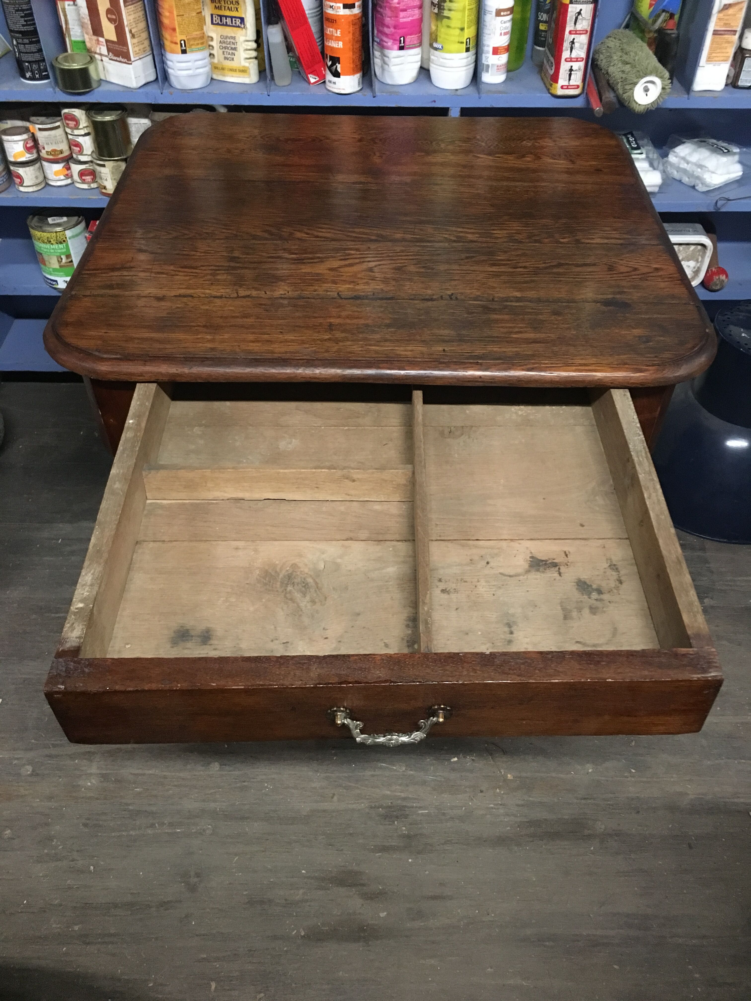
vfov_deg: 61.7
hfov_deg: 48.2
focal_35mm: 29
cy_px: 500
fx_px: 839
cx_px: 376
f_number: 2.2
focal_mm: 4.15
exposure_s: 1/17
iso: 400
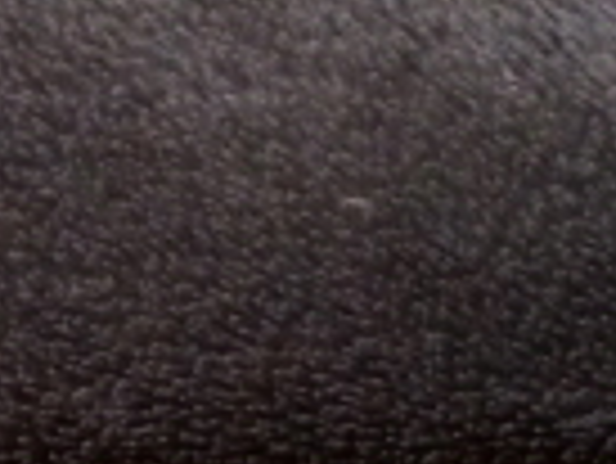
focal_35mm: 169
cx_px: 1677
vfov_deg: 7.8
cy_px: 1338
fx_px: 3010
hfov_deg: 9.7
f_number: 2.2
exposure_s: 1/30
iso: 200
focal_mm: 4.15
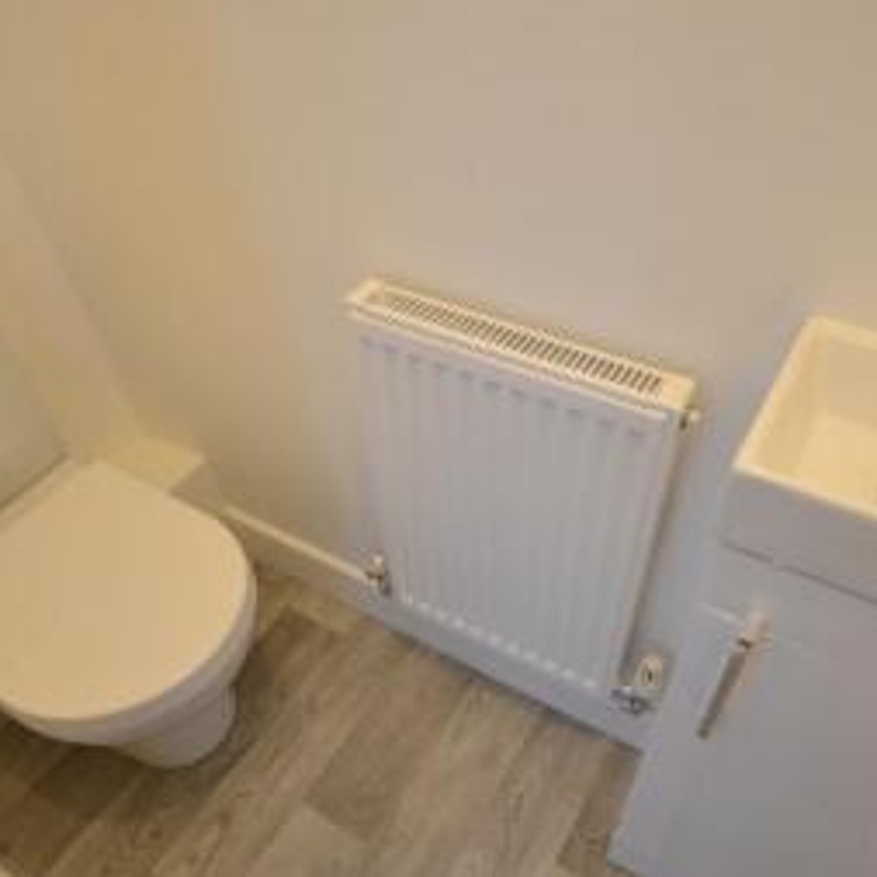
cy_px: 515
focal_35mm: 24
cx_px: 489
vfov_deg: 64.6
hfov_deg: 64.8
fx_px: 688
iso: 640
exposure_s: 1/60
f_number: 4
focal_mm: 10
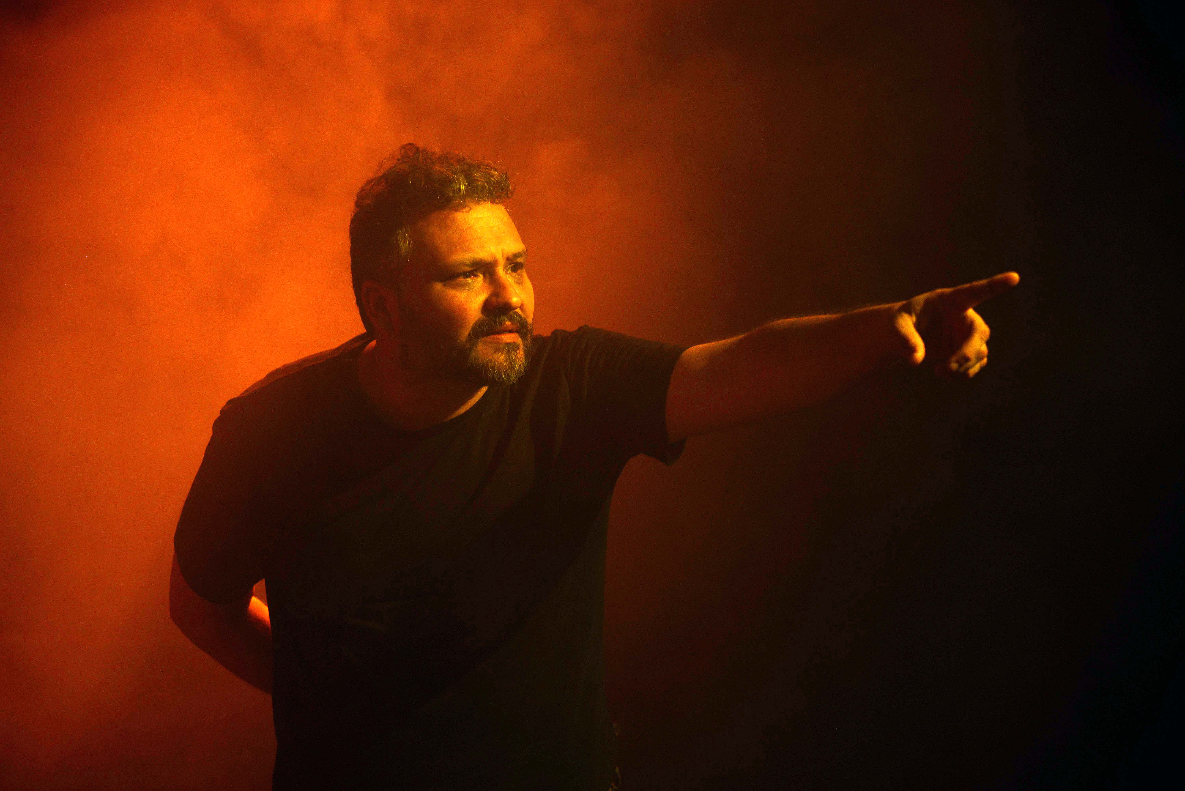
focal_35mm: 112
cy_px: 396
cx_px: 592
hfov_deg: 18.3
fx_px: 3688
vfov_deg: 12.2
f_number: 2.8
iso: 1600
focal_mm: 112
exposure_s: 1/60
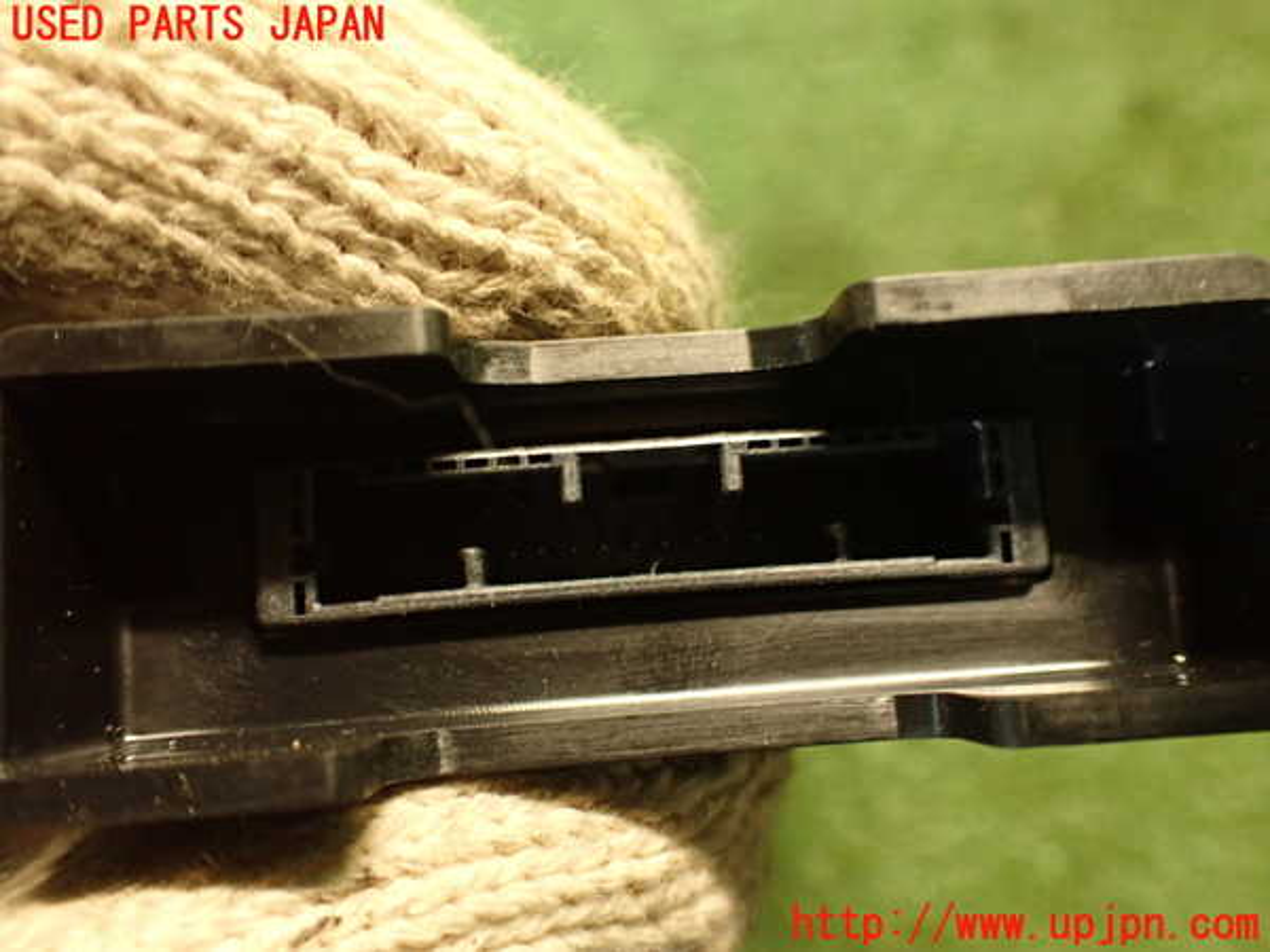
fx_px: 1174
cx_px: 635
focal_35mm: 32
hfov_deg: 56.8
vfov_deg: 44.2
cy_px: 476
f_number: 2.4
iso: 800
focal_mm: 5.79
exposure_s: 1/25
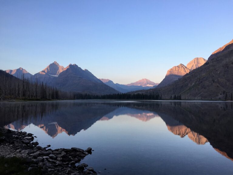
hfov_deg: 61.7
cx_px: 116
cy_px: 88
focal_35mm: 29
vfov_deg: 48.2
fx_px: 195
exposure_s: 1/269
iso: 32
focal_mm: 4.15
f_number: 2.2
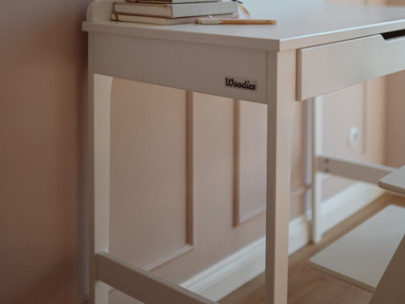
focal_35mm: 51
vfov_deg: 27.7
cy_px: 42
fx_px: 597
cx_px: 203
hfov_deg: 37.5
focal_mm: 35
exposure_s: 1/5000
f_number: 1.4
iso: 1000
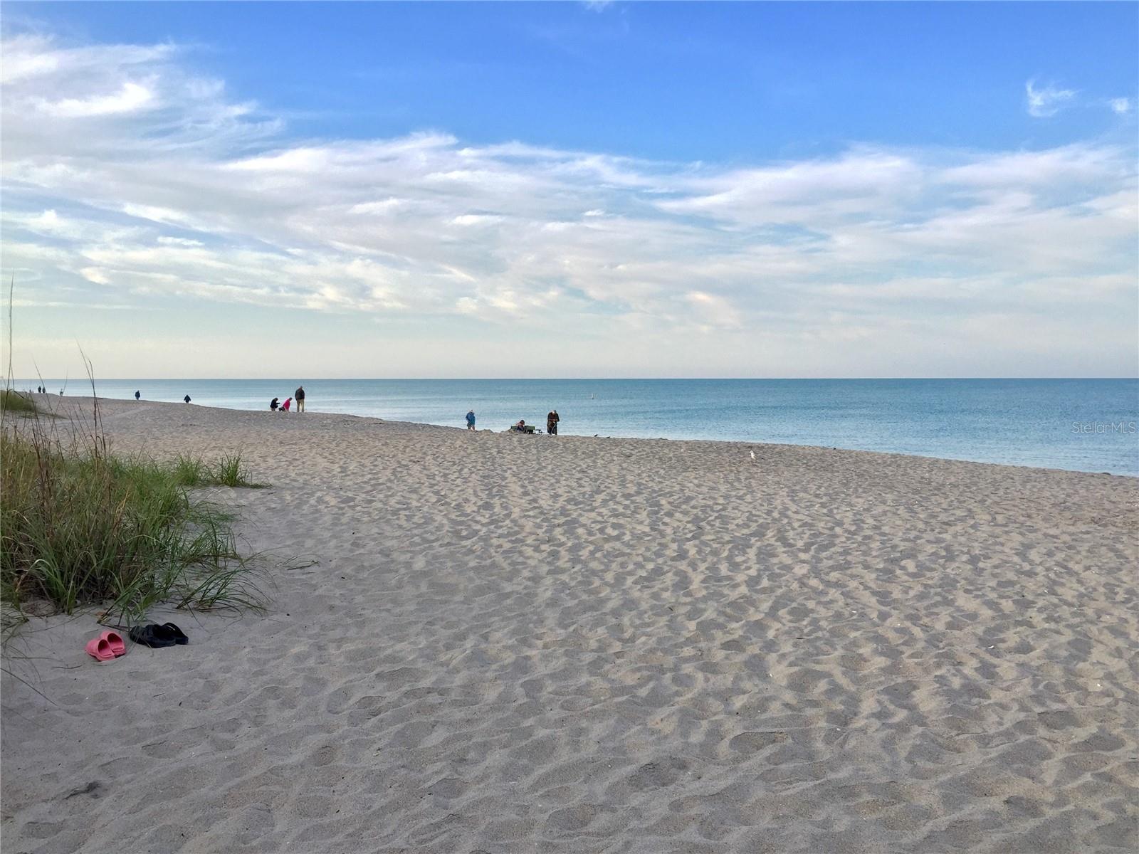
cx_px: 570
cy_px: 427
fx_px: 954
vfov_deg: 48.2
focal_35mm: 29
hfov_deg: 61.7
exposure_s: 1/648
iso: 32
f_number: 2.2
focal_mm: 4.15
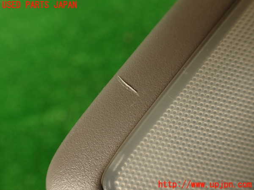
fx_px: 235
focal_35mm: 32
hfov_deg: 56.8
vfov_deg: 44.2
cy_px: 95
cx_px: 127
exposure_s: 1/60
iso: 100
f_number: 2.4
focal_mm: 5.79
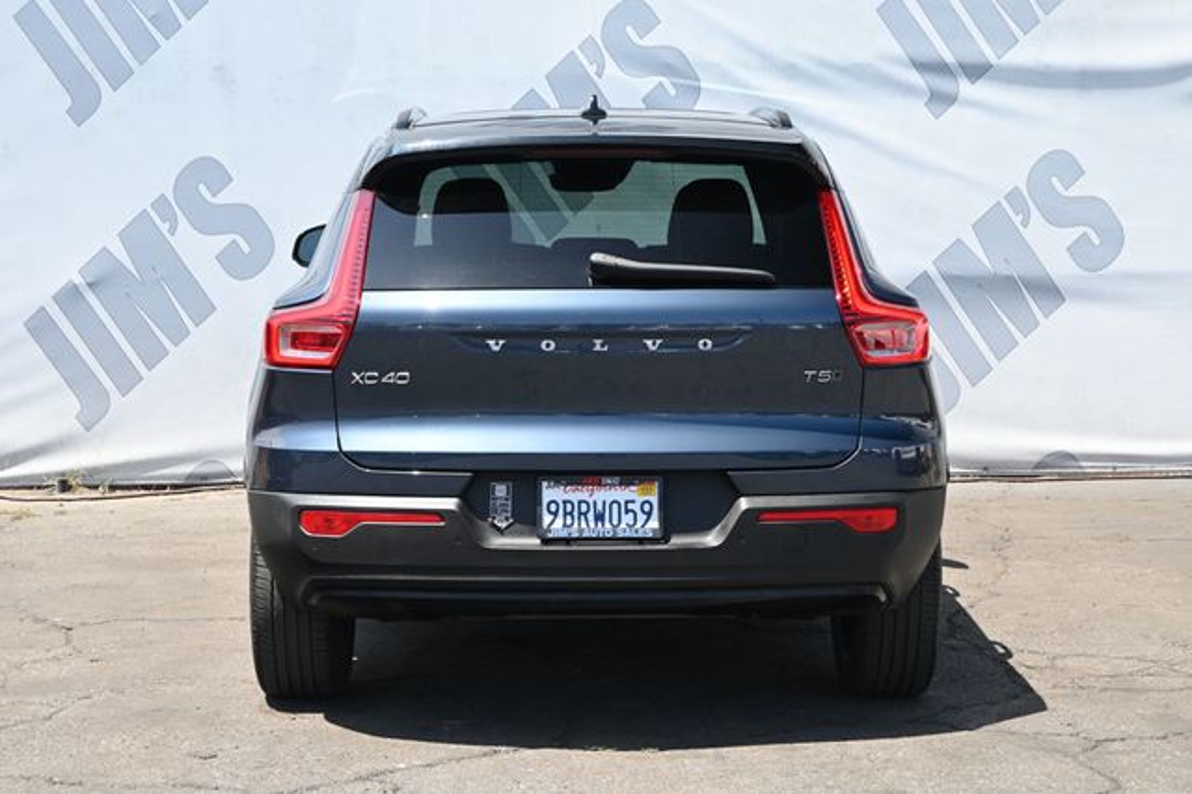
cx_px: 596
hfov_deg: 29.9
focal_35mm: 68
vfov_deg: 20.1
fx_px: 2234
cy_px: 397
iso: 280
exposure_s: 1/250
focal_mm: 45
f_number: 6
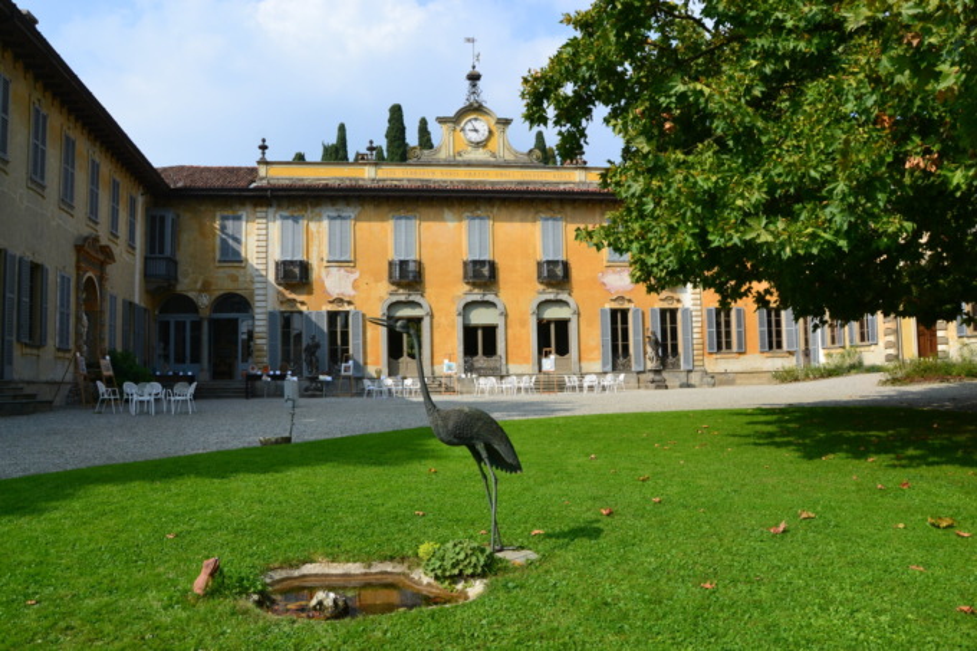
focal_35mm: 27
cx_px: 488
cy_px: 326
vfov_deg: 47.9
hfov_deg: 67.4
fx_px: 733
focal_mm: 18
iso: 400
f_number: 11
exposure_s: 1/400
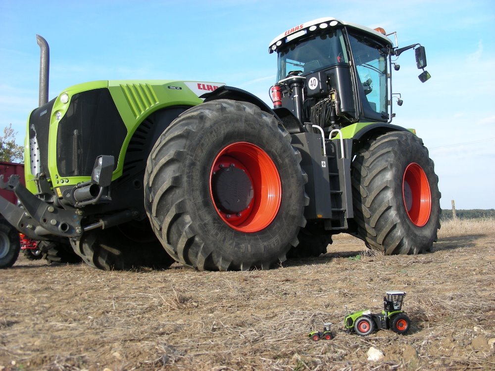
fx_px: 543
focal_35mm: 38
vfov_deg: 37.7
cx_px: 248
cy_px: 186
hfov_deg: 49.0
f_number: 4
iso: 50
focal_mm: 6.3
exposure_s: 1/256
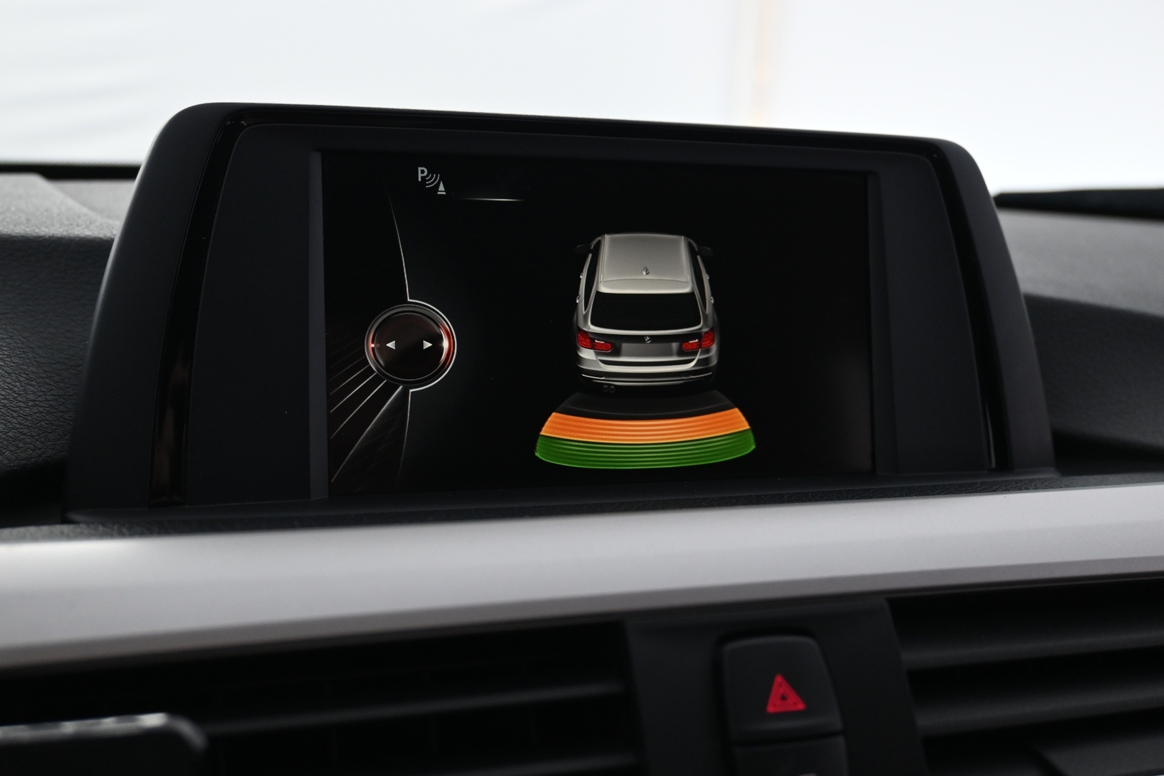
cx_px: 582
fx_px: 1164
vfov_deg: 36.9
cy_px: 388
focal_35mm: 36
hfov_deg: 53.1
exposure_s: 1/40
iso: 1100
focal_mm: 24
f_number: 4.2
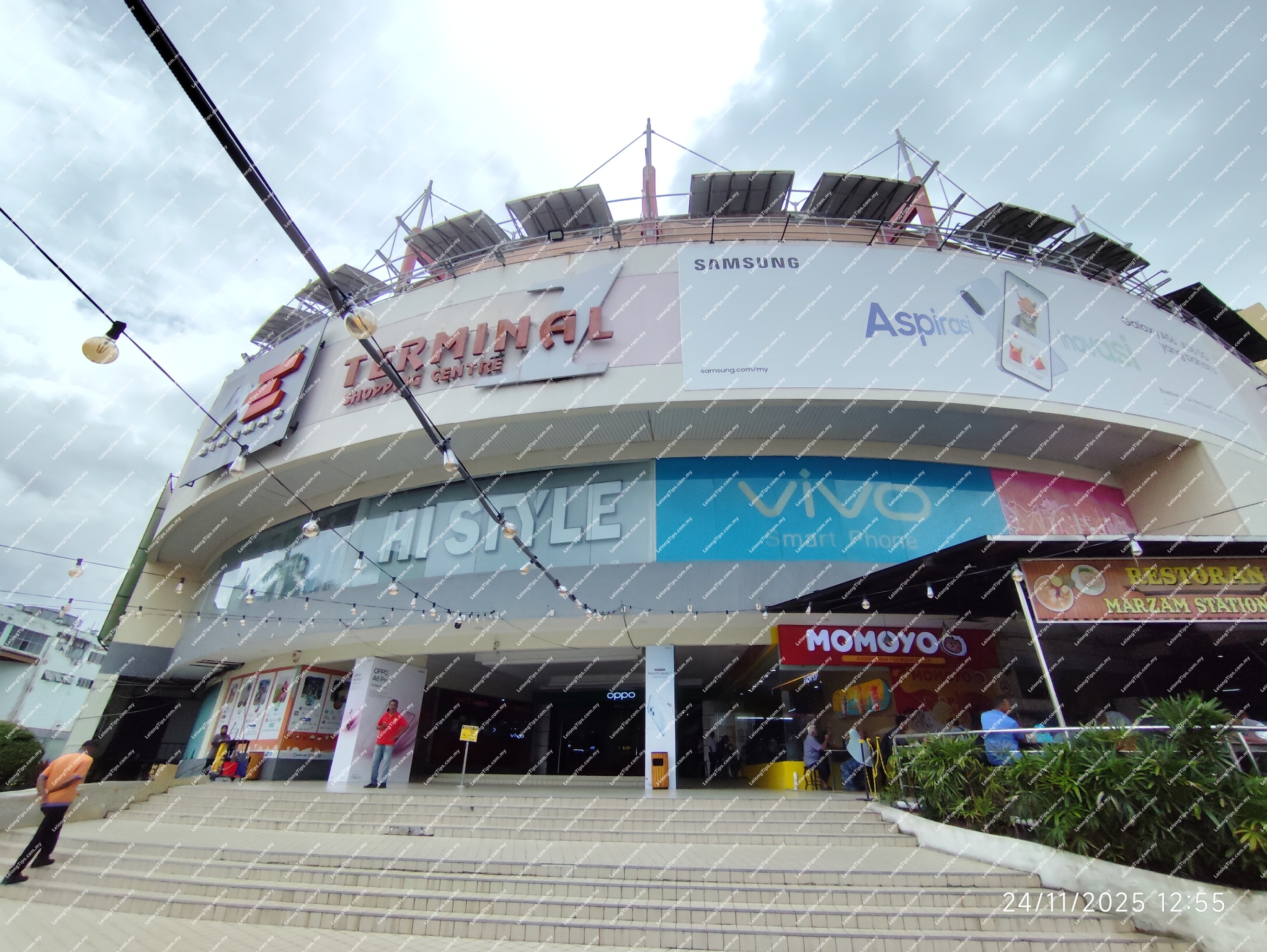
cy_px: 476
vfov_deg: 78.2
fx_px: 586
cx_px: 634
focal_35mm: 16
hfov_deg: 94.5
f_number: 2.2
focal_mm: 1.65
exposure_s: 1/3020
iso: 50
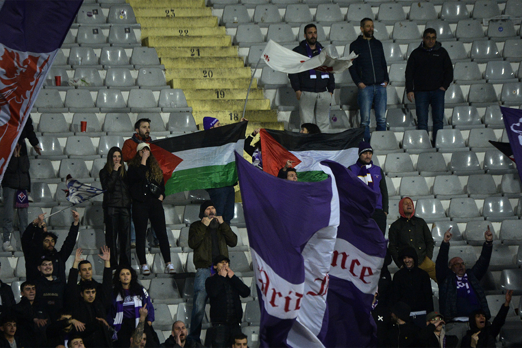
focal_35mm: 400
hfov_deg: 5.2
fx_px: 5800
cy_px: 174
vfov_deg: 3.4
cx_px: 261
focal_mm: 400
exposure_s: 1/250
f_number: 5.6
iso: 2500
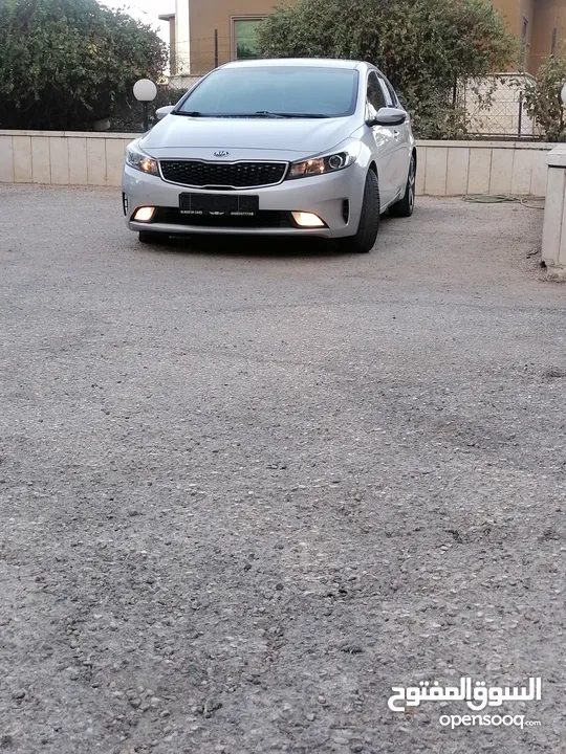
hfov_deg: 32.2
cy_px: 377
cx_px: 283
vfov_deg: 42.1
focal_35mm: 45
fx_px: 981
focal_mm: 5.3
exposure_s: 1/100
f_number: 1.8
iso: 50
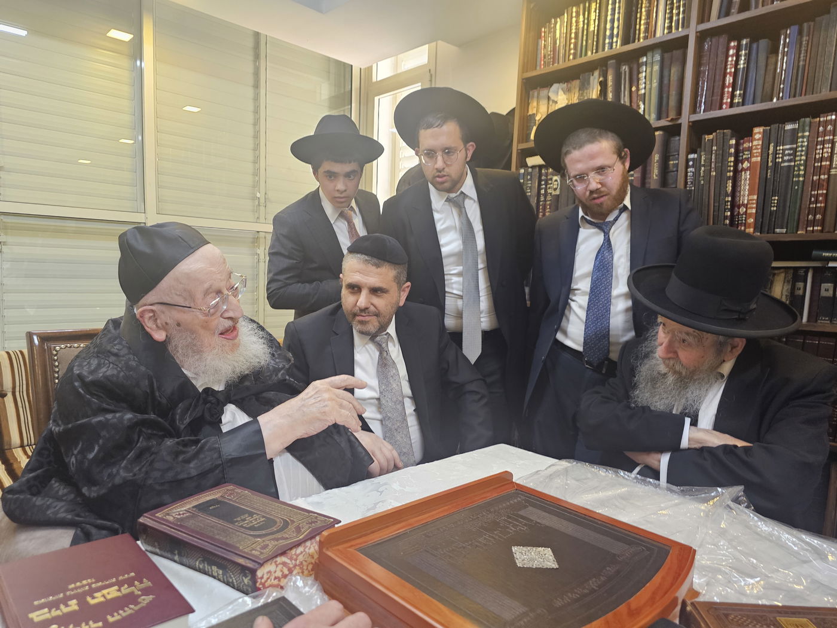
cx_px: 418
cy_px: 314
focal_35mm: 23
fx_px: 556
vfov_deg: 58.9
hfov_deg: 73.9
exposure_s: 1/100
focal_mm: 6.3
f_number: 1.7
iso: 500
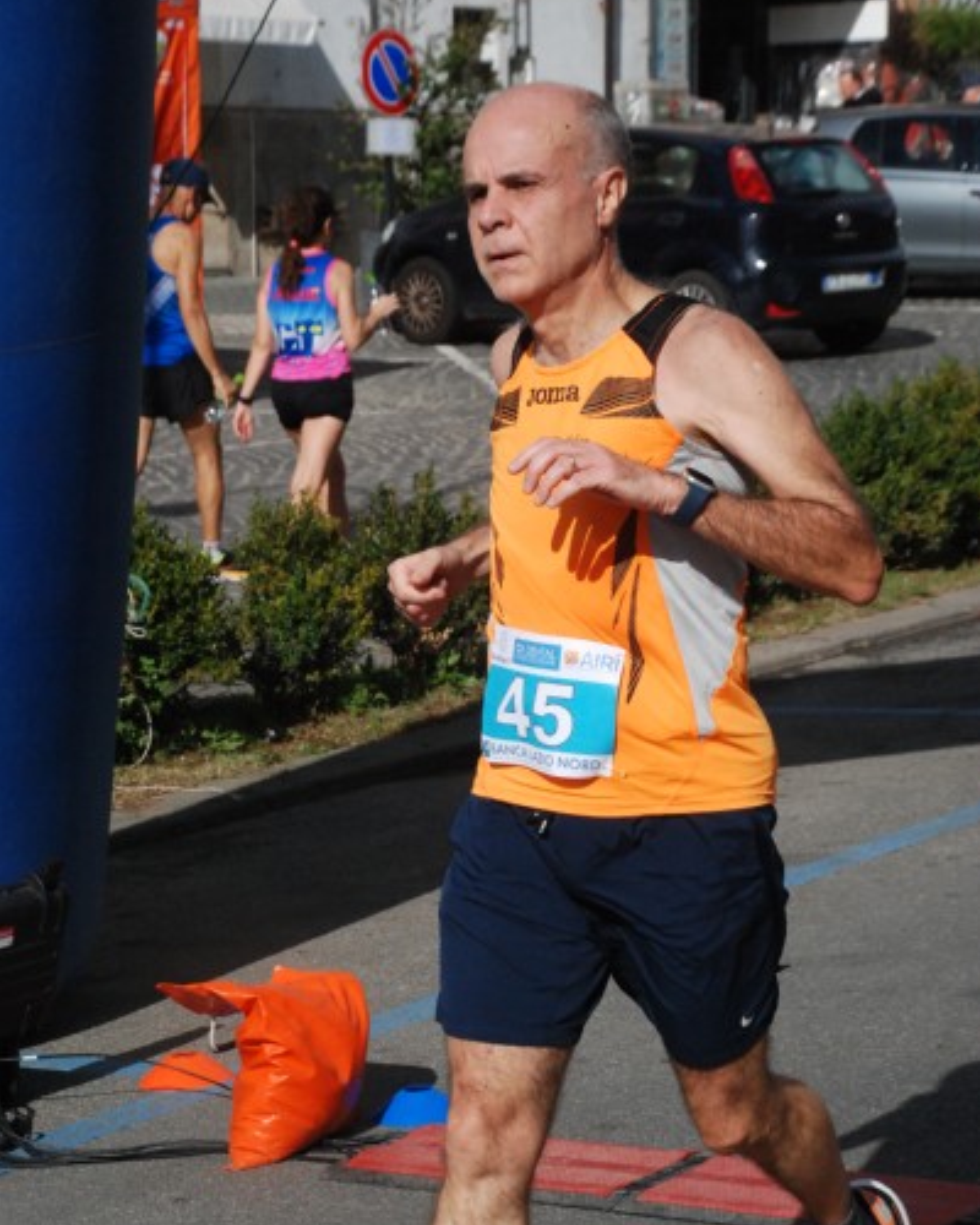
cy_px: 718
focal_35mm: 105
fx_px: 3807
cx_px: 491
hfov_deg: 14.7
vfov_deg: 18.3
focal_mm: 62
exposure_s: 1/2000
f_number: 9
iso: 1000
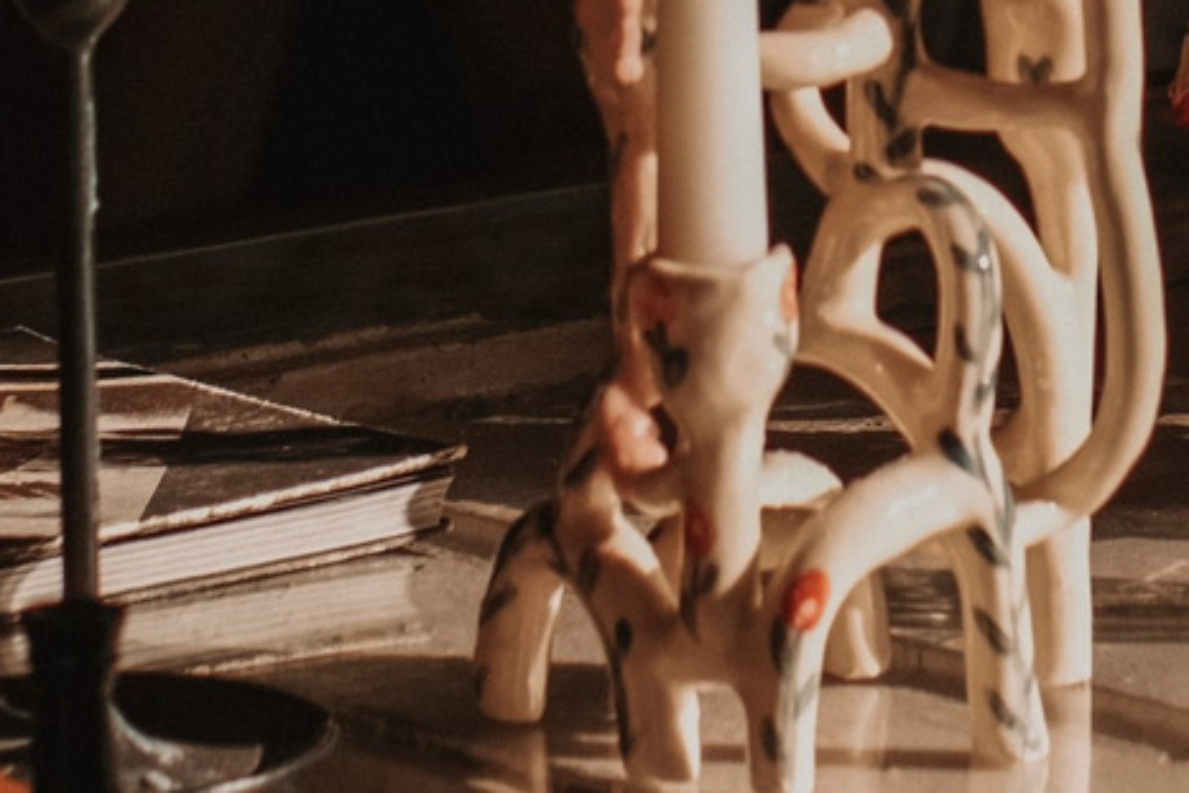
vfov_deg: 5.5
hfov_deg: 8.3
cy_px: -748
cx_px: 964
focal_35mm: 247
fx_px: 8160
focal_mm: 30
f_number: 2.8
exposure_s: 1/2000
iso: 160
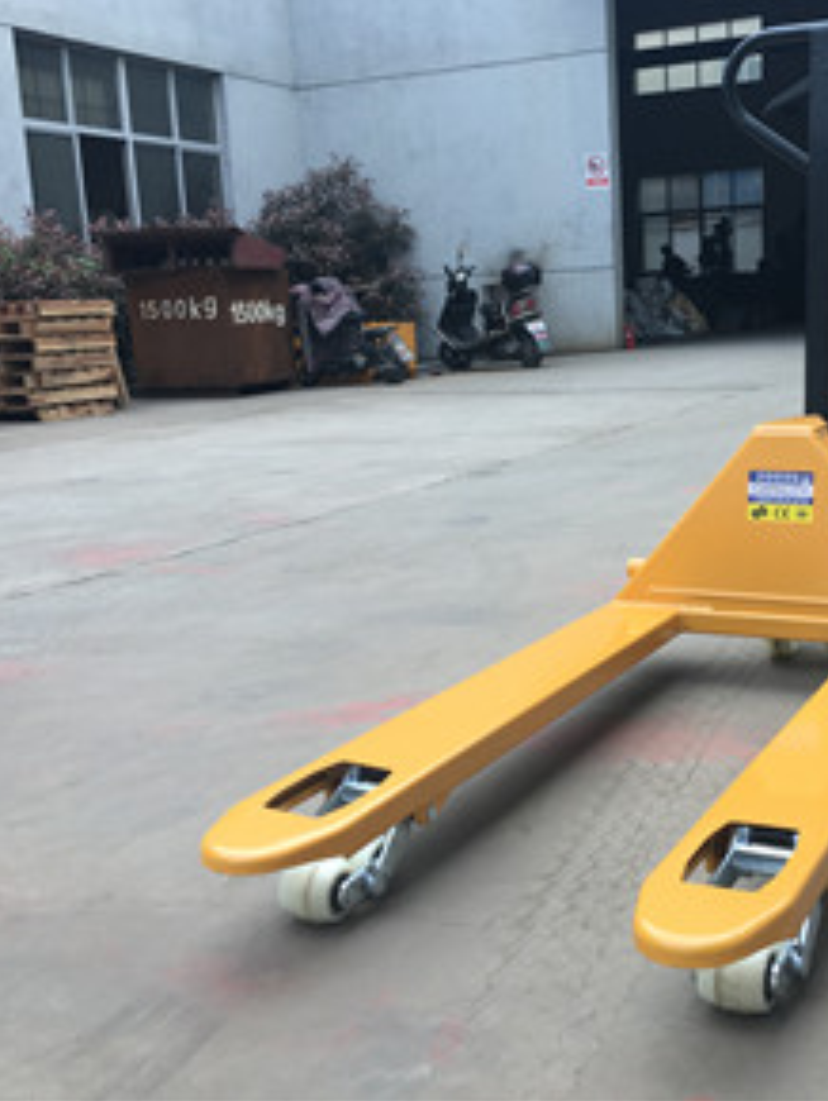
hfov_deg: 35.4
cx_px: 593
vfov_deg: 46.8
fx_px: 1274
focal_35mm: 40
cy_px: 535
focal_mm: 4.15
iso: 25
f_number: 2.2
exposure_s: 1/100
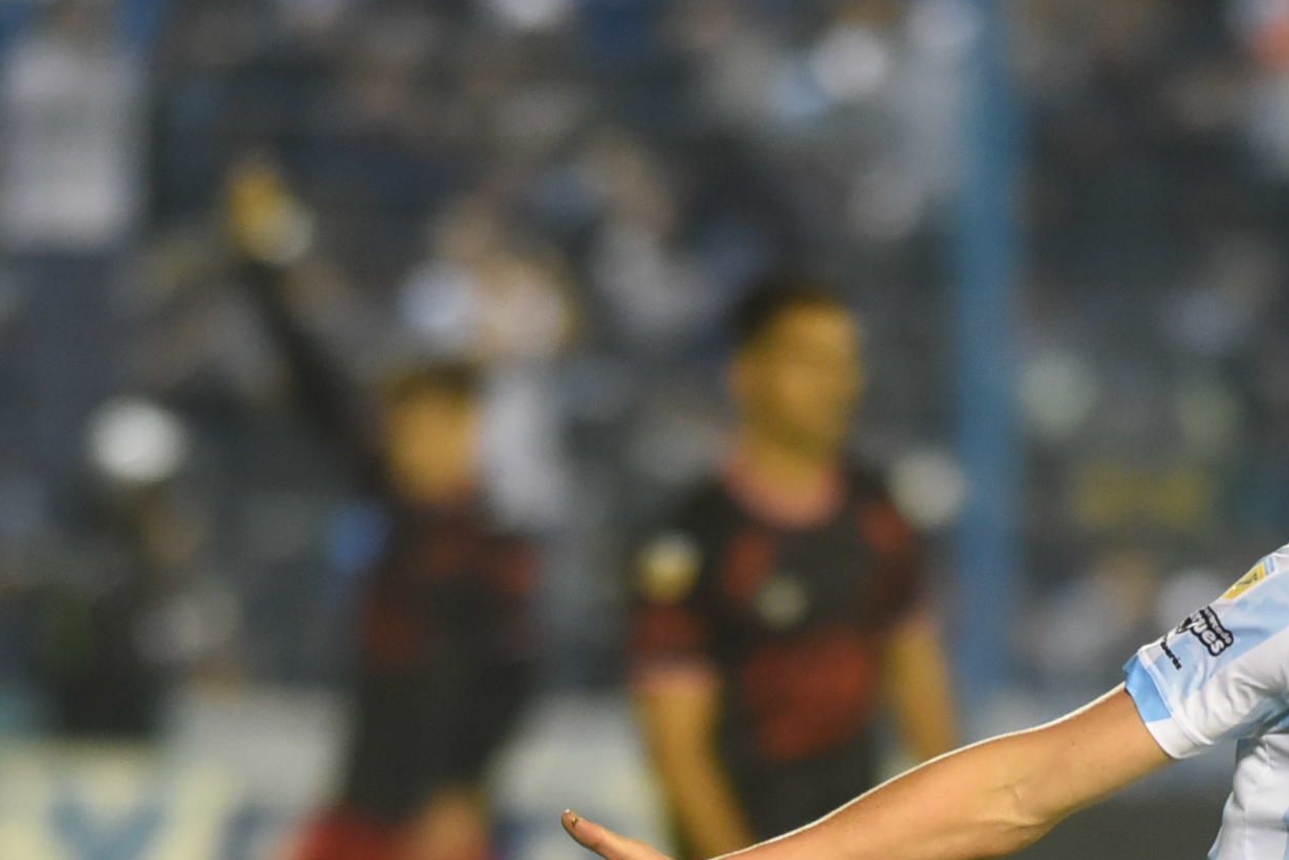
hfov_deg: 2.3
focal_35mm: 889
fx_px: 31840
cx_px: 868
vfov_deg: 1.5
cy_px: 1094
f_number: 2.8
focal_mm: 300
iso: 2500
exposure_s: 1/640
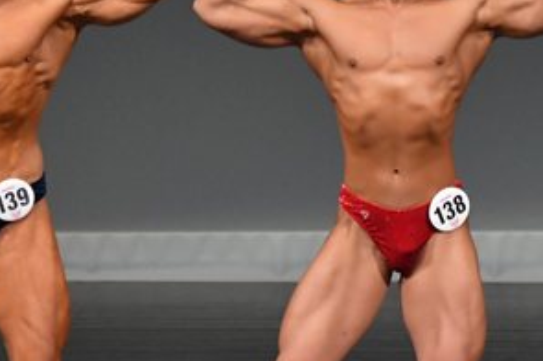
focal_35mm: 906
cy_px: 203
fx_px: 13650
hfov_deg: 2.3
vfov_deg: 1.5
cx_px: 373
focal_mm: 230
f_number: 5.6
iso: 4000
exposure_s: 1/400
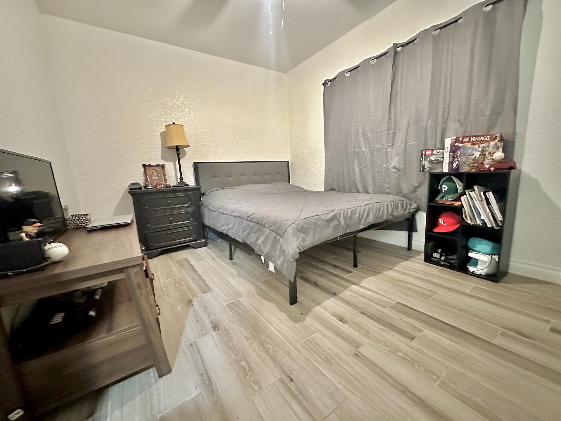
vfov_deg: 85.7
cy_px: 210
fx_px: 227
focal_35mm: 14
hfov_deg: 102.1
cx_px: 280
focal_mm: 2.22
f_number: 2.2
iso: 1250
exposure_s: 1/40
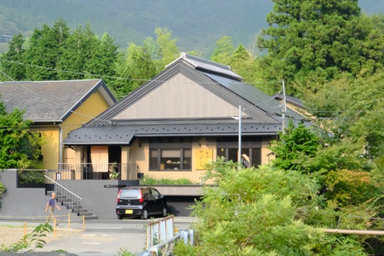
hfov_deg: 20.4
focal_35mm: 100
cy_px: 142
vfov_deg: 13.7
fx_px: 1067
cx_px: 207
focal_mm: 55
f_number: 22
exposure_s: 1/600
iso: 12800
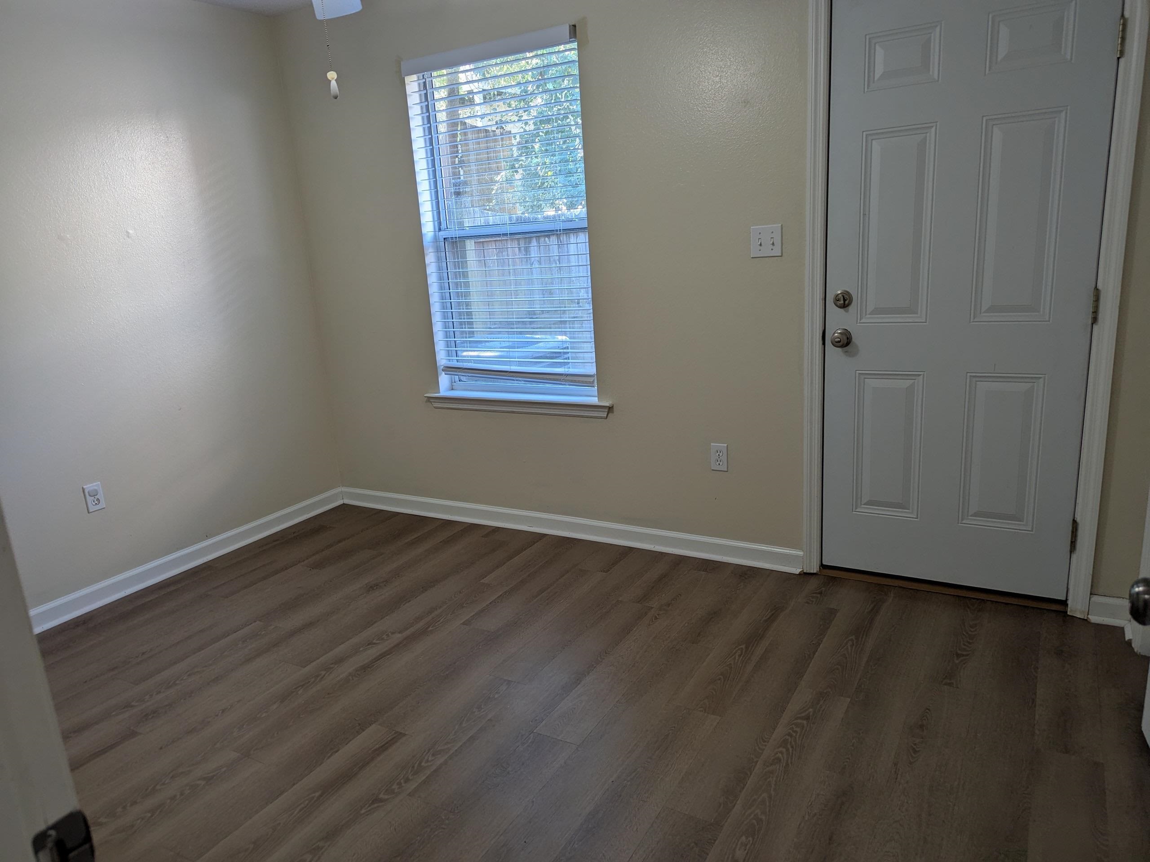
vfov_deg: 56.8
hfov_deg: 71.6
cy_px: 431
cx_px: 575
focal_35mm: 24
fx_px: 797
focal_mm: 6.81
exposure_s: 1/60
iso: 103
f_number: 1.85
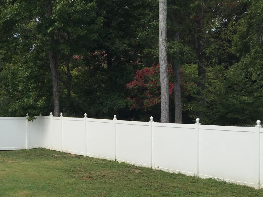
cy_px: 137
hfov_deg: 29.9
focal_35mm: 62
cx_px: 28
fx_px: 471
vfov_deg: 23.5
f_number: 2.2
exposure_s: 1/2475
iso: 32
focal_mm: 4.15
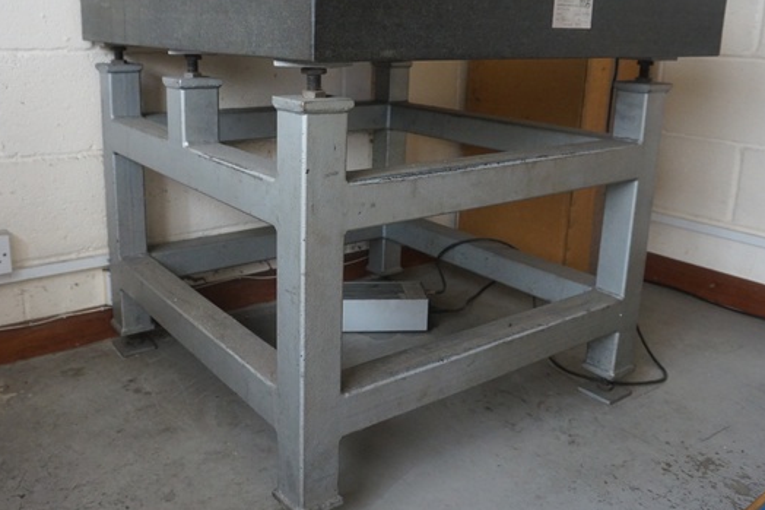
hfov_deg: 57.1
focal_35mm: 33
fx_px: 701
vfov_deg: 39.7
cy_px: 197
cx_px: 347
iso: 1600
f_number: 4
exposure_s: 1/160
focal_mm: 16
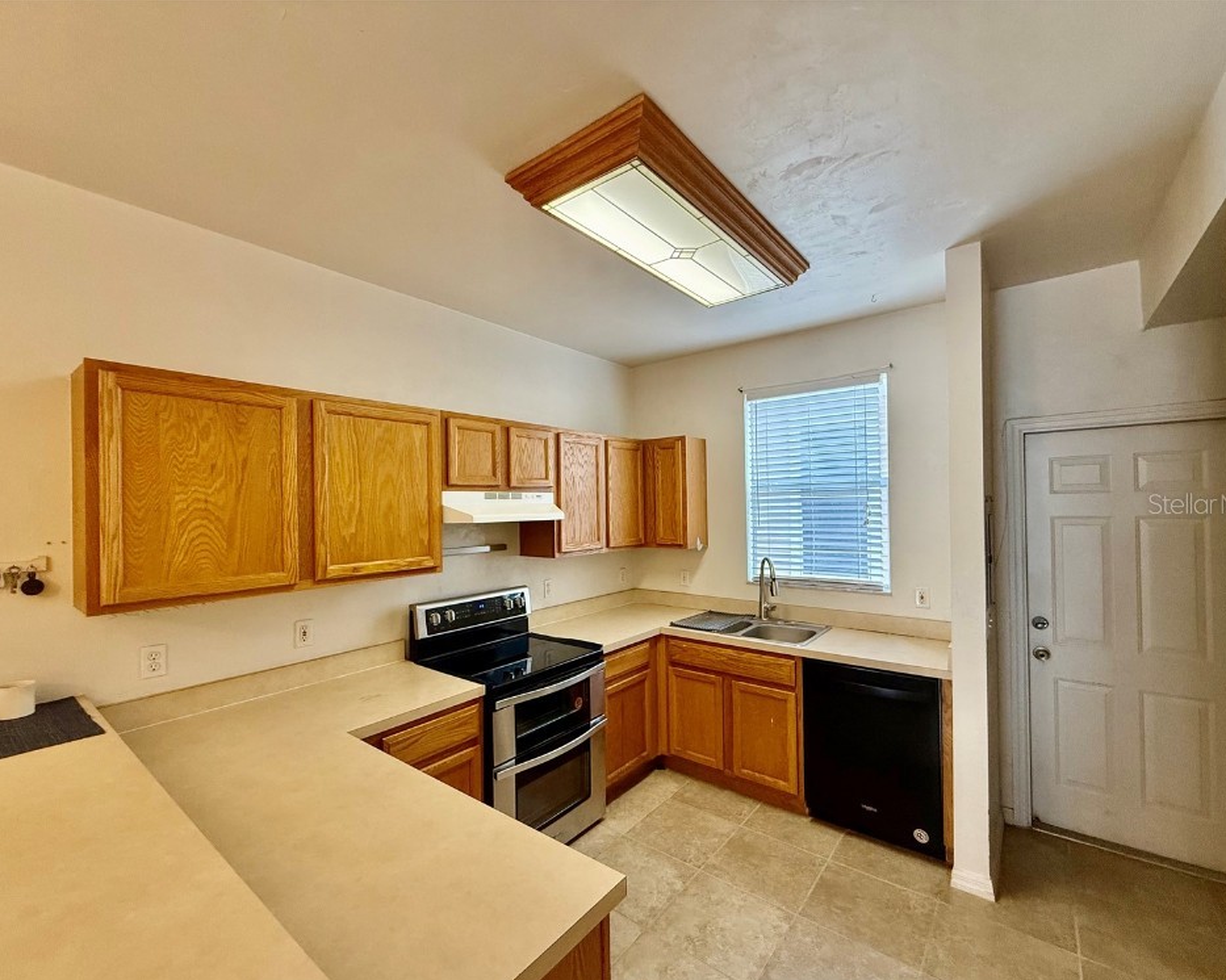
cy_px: 503
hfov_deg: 96.8
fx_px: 544
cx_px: 599
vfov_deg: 84.0
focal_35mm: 15
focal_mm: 2.22
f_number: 2.2
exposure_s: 1/120
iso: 250
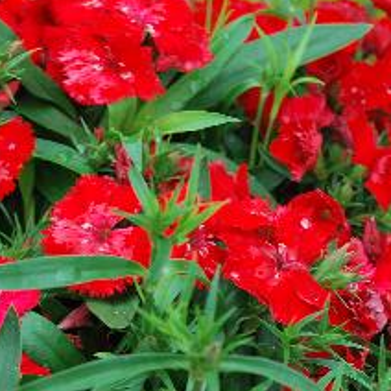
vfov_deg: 16.4
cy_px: 168
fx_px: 1355
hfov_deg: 16.4
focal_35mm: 106
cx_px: 125
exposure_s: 1/60
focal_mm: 44
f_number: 8
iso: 110
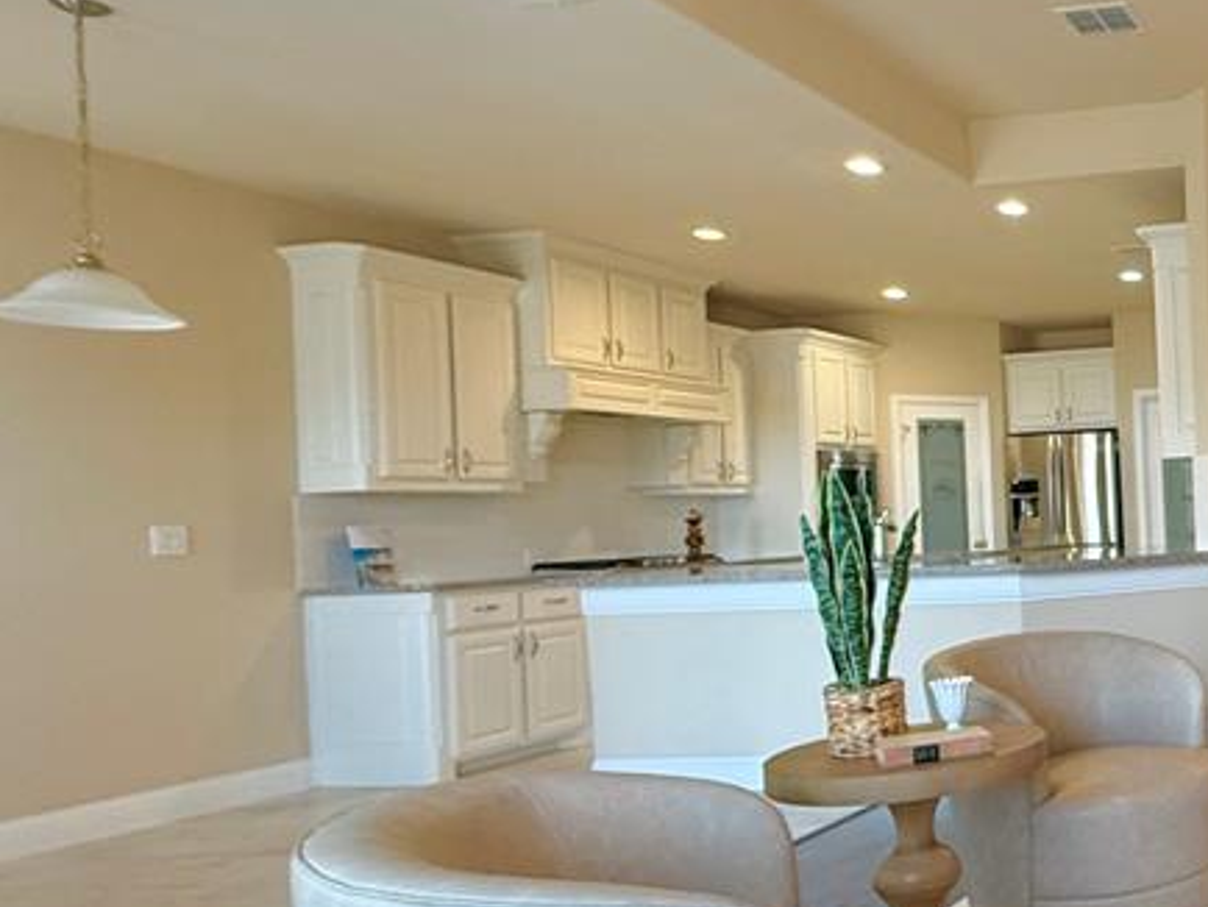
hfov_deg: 41.7
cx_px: 1378
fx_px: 1152
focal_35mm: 33
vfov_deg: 42.9
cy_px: 504
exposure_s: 1/120
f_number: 2.2
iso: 320
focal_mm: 2.22
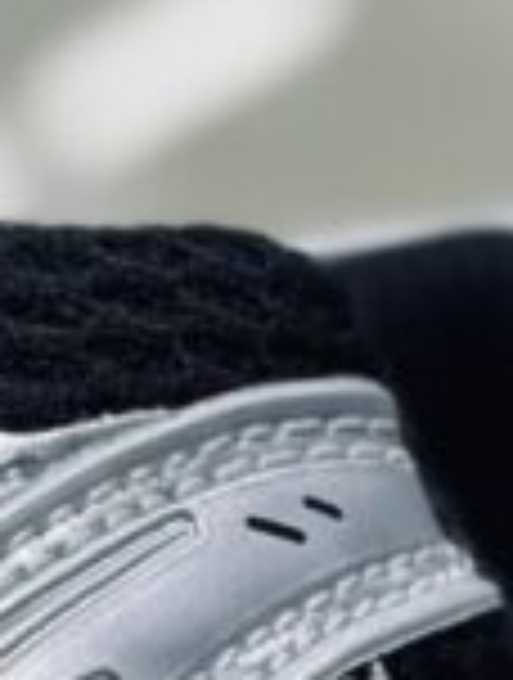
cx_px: 148
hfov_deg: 5.0
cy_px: 1457
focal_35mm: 296
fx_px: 5824
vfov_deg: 6.4
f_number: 1.78
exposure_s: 1/100
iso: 80
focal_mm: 6.86
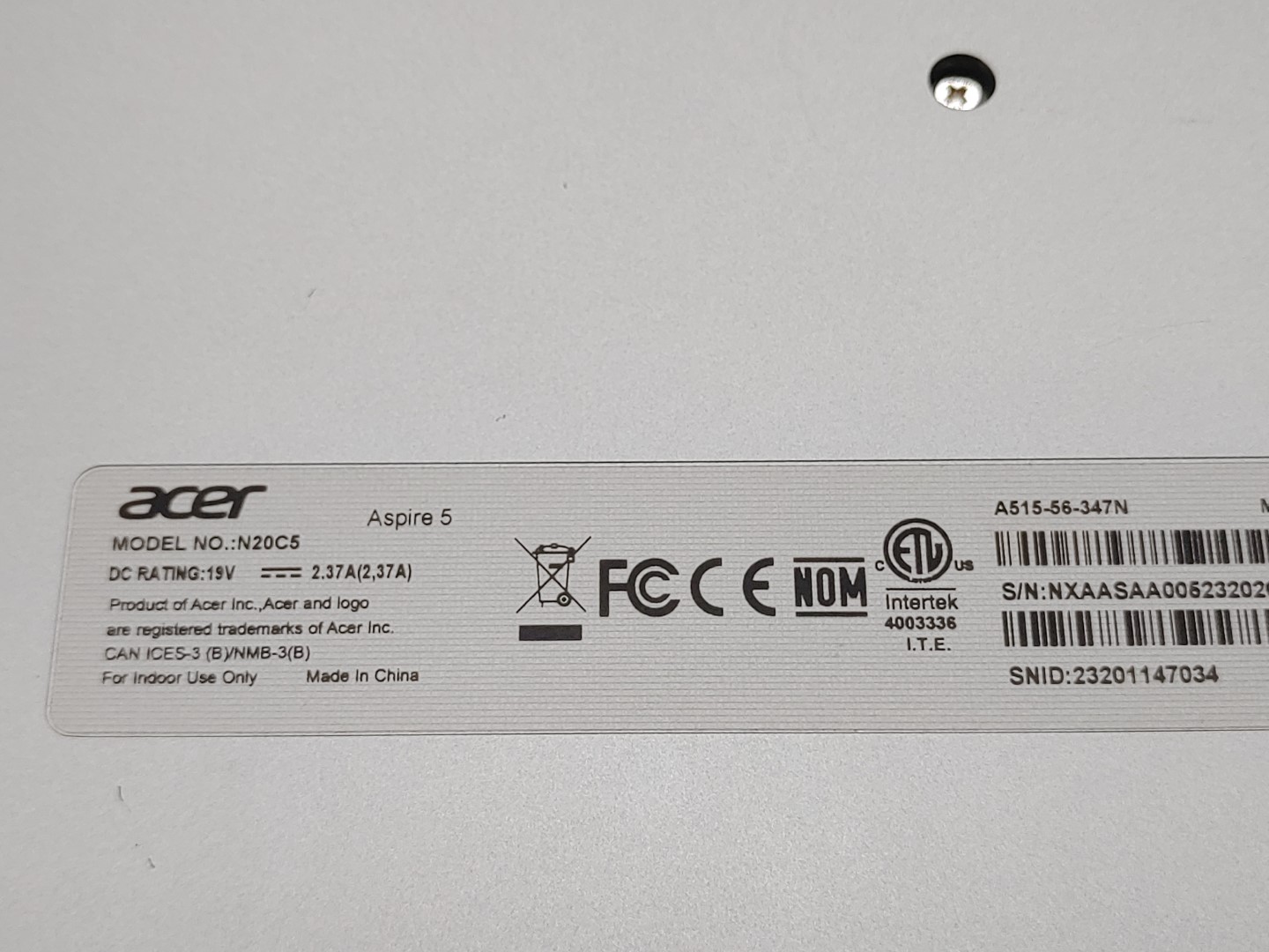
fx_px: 1796
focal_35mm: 49
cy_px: 476
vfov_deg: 29.7
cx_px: 634
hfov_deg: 38.9
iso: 50
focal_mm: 4.36
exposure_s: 1/198
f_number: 1.8
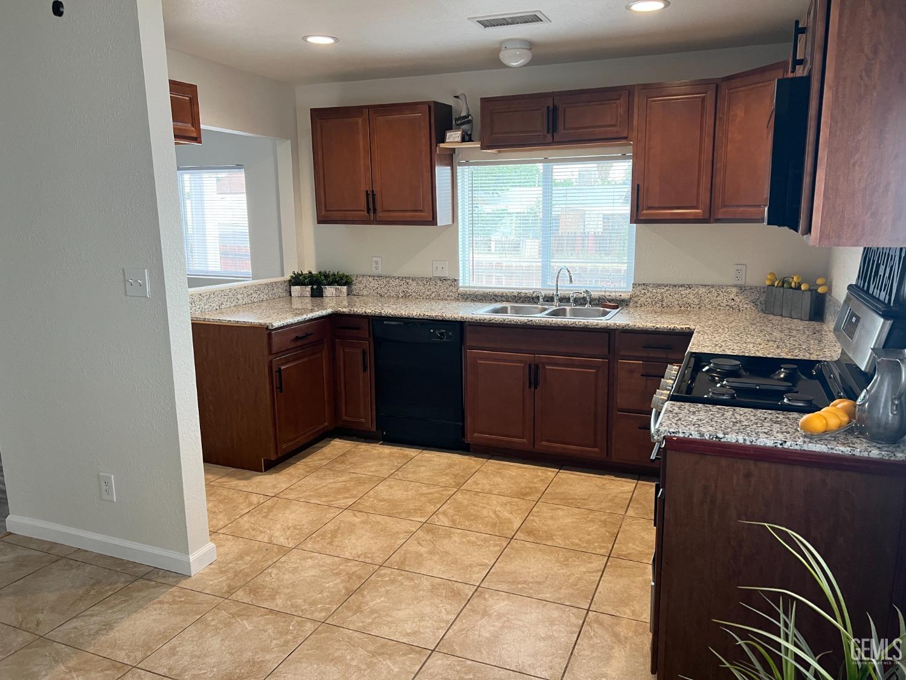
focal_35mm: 26
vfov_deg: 53.1
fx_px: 680
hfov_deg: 67.3
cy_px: 340
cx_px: 453
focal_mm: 5.7
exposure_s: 1/60
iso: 125
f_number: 1.5
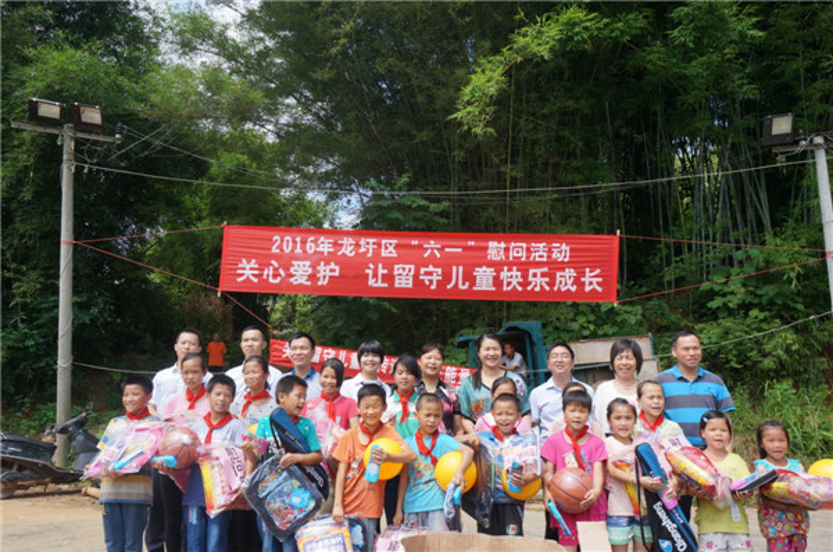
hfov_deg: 62.0
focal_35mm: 30
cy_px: 276
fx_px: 693
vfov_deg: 43.5
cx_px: 416
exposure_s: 1/125
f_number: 8
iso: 100
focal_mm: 20
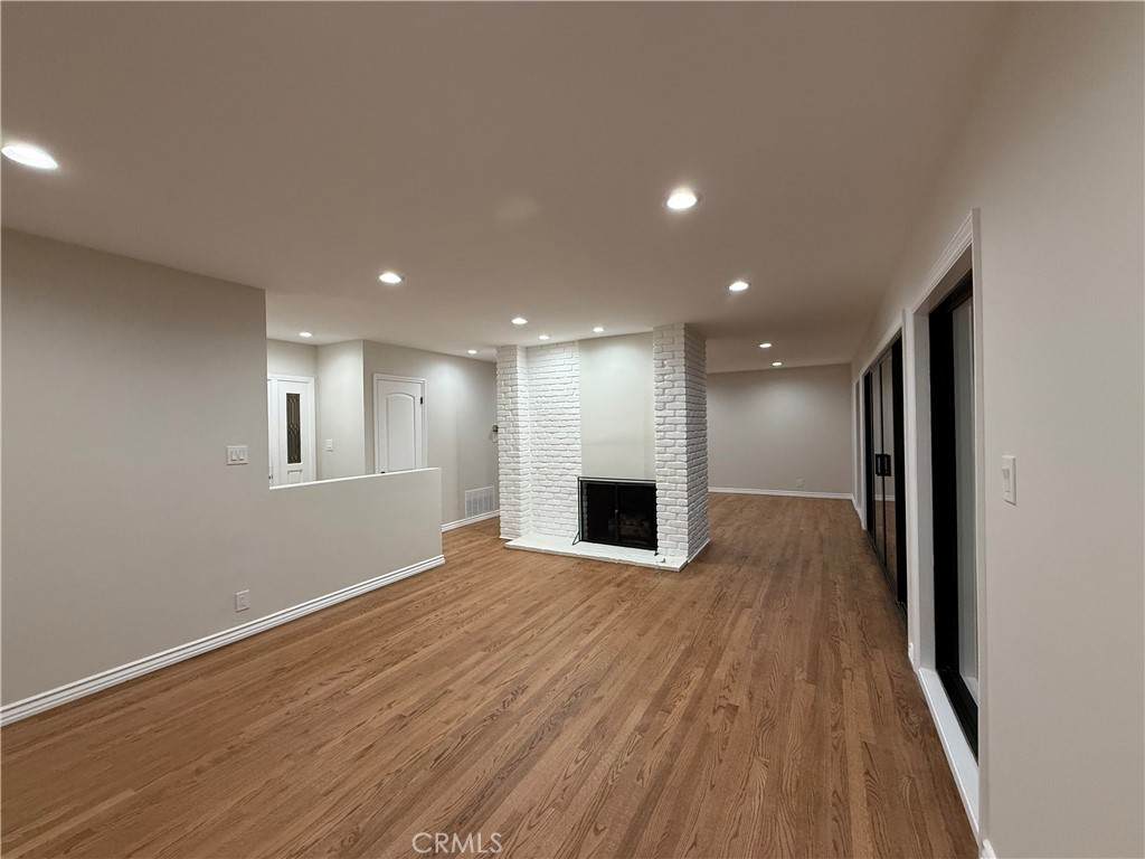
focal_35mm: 14
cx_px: 572
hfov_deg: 102.1
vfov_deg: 85.7
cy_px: 430
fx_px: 463
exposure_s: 1/120
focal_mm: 2.22
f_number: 2.2
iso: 250
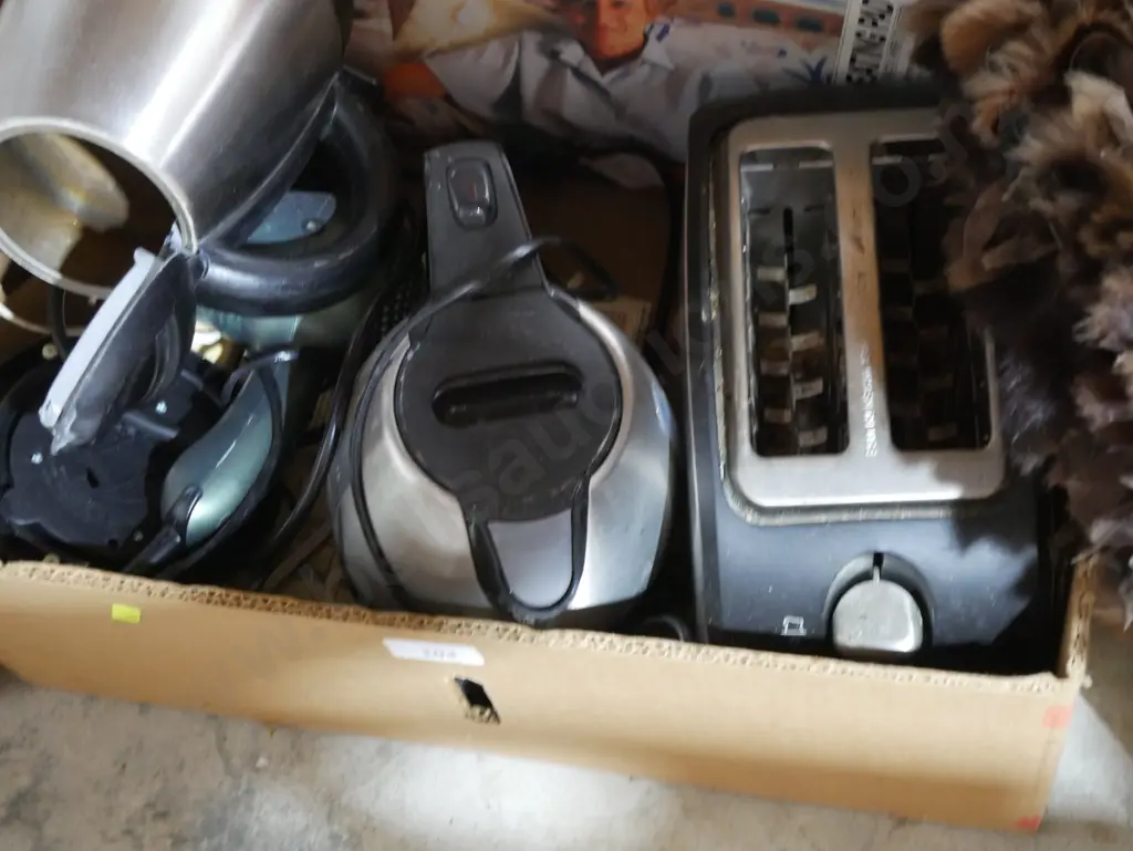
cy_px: 426
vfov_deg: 22.9
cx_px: 566
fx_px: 2096
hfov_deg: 30.3
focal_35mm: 64
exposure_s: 1/13
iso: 3200
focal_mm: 32
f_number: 5.4
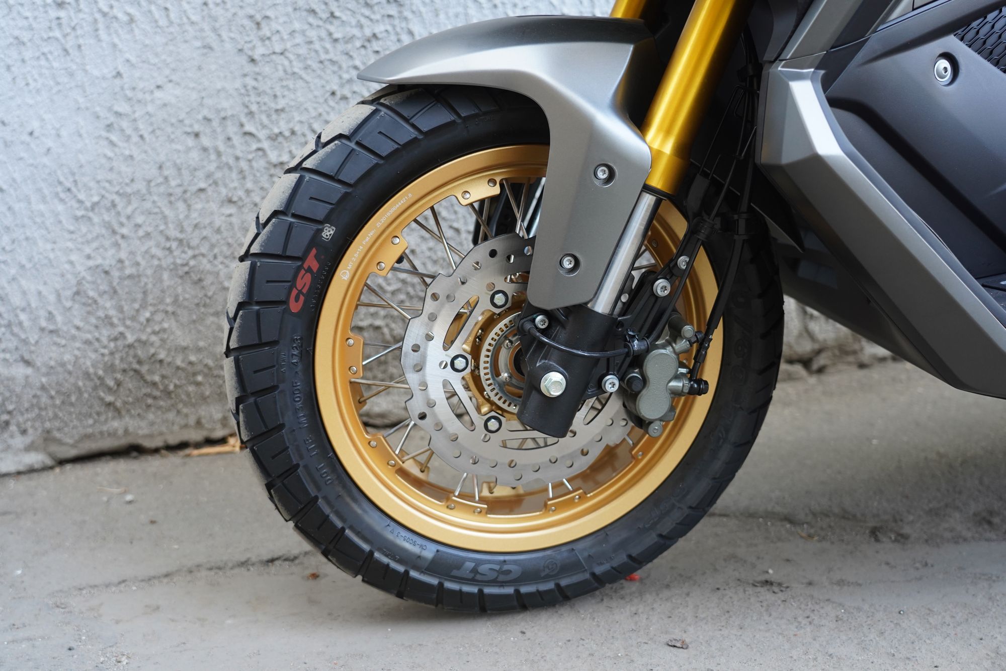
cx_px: 503
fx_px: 1285
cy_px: 336
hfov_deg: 42.7
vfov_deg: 29.2
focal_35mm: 46
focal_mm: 46
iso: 1250
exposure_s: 1/160
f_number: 4
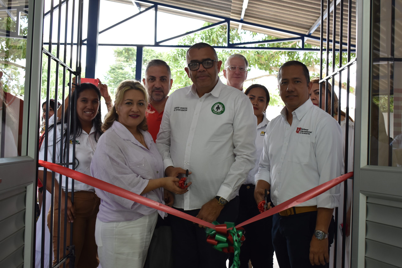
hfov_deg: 43.6
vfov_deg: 29.9
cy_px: 134
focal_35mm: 45
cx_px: 201
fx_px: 502
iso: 400
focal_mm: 30
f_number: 5
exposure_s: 1/80
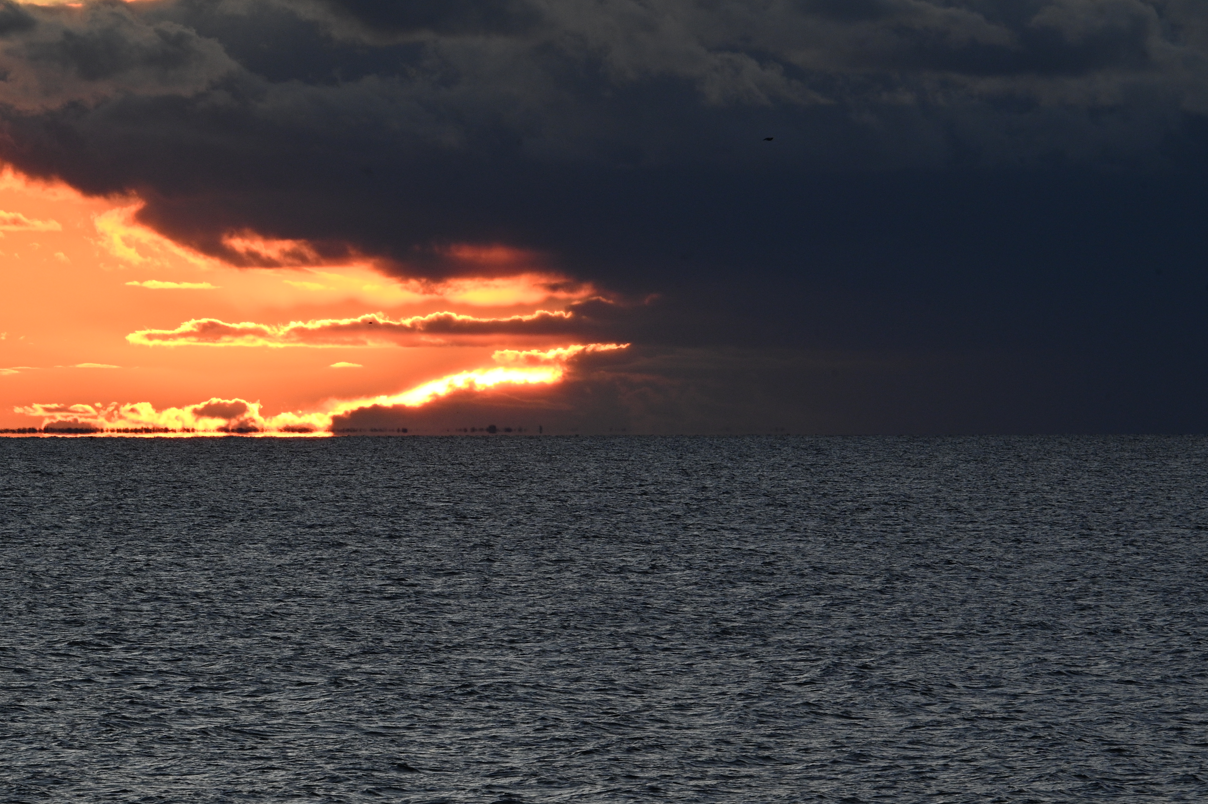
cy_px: 404
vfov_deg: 3.8
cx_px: 572
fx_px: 12038
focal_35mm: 359
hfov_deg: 5.7
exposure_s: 1/100
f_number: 20
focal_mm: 248
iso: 720
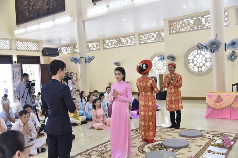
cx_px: 119
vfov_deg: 38.9
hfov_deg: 55.8
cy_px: 79
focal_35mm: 34
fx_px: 225
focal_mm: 34
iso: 800
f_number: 4
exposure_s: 1/50
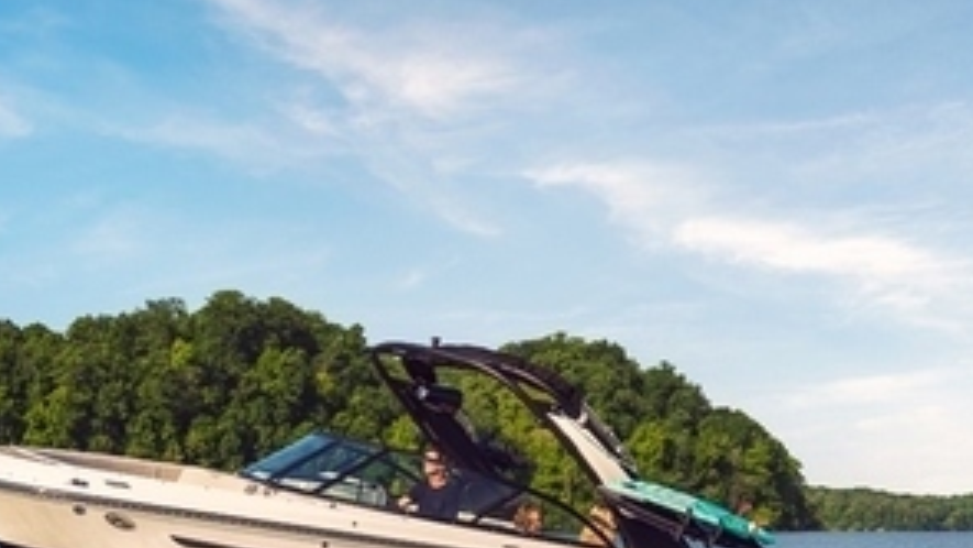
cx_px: 472
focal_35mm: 65
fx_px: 1683
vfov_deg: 18.0
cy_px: 546
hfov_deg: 32.2
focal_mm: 36.7
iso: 100
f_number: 6.3
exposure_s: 1/640
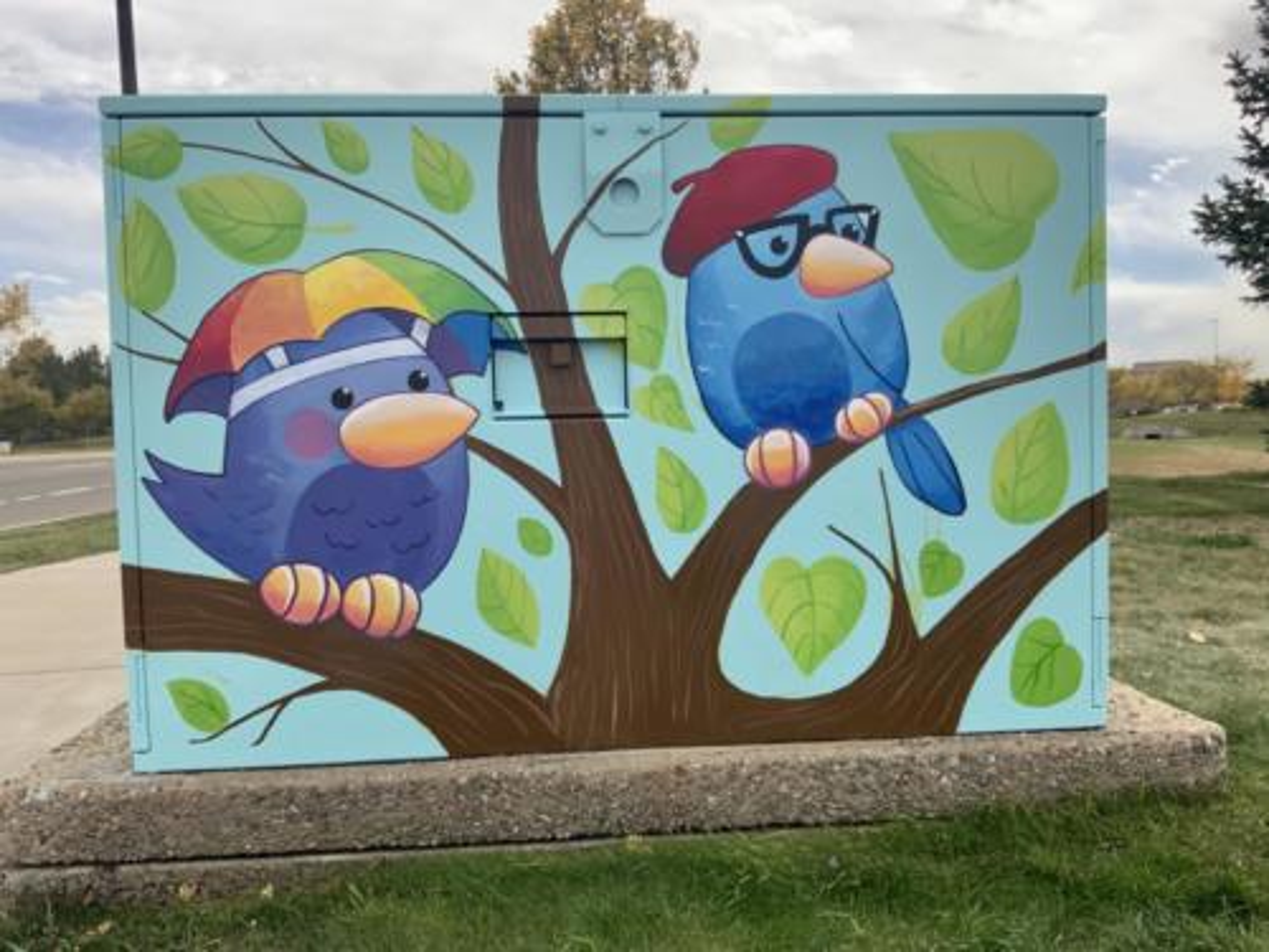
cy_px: 476
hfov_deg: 61.7
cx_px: 634
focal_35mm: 29
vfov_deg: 48.2
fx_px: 1063
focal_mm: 3
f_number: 1.8
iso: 16
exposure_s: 1/1451
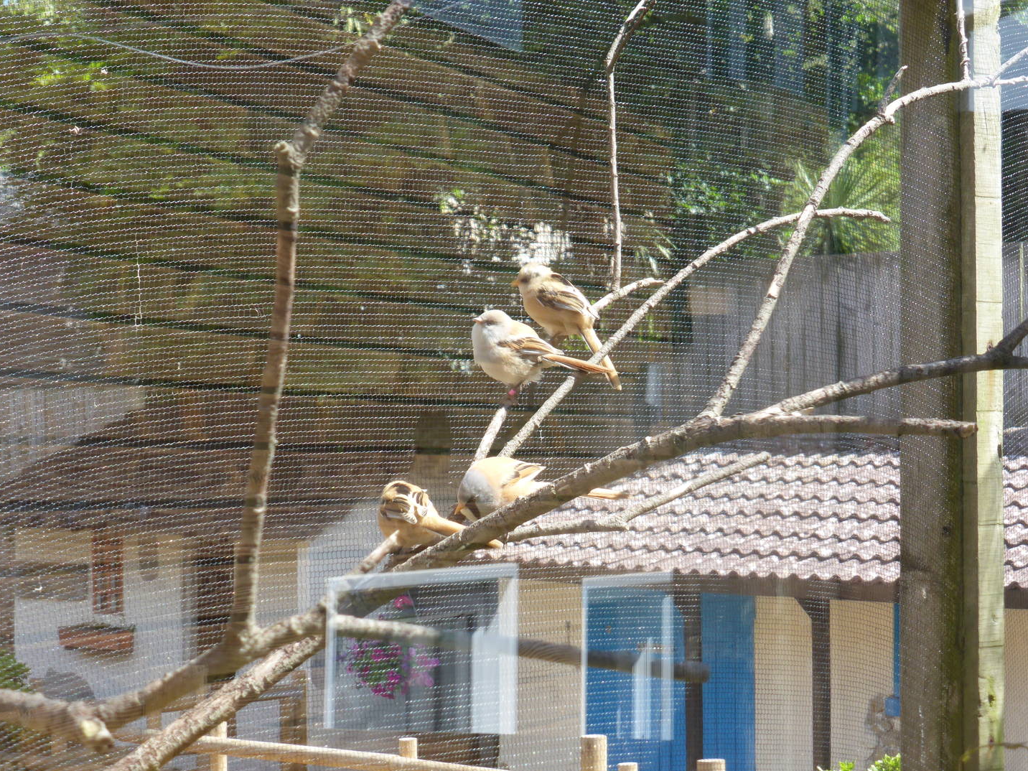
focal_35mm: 95
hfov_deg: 20.7
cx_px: 531
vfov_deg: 15.6
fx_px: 2821
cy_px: 413
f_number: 5.2
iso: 100
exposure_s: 1/125
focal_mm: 15.1
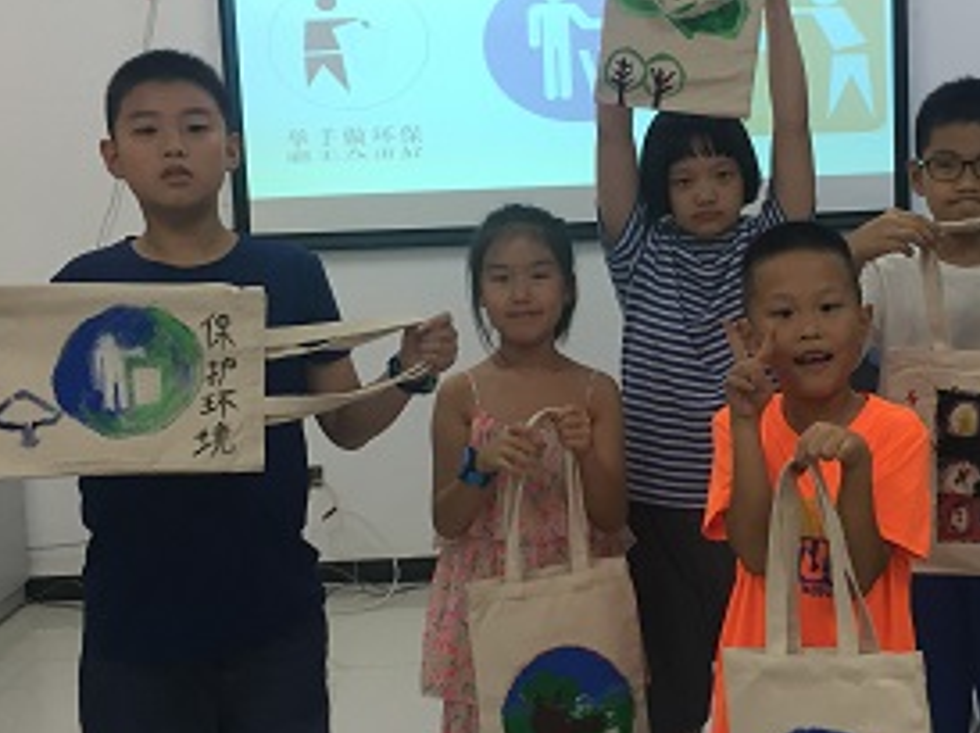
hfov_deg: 35.7
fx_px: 1499
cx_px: 687
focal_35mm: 53
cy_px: 302
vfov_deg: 27.4
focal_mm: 4.15
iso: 80
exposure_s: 1/33
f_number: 2.2
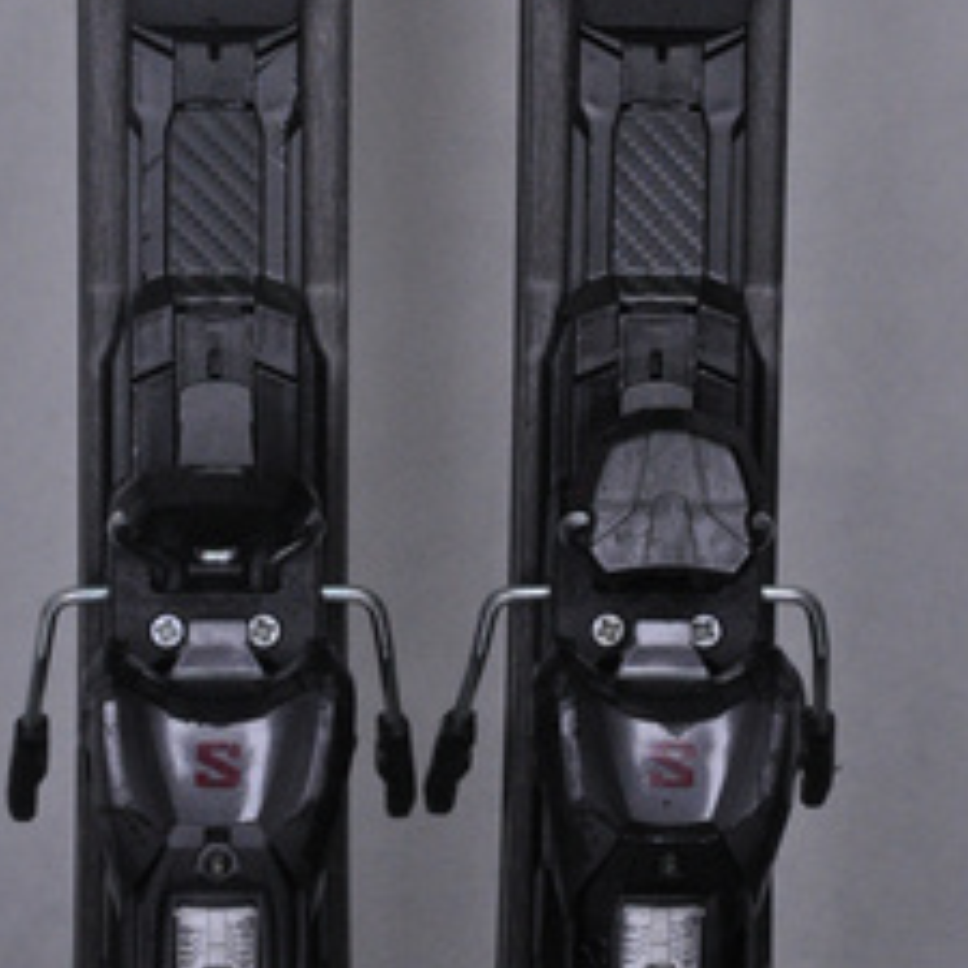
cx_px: 419
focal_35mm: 204
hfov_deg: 8.6
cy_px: 254
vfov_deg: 8.6
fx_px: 6454
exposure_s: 1/125
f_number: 9.5
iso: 3200
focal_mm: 80
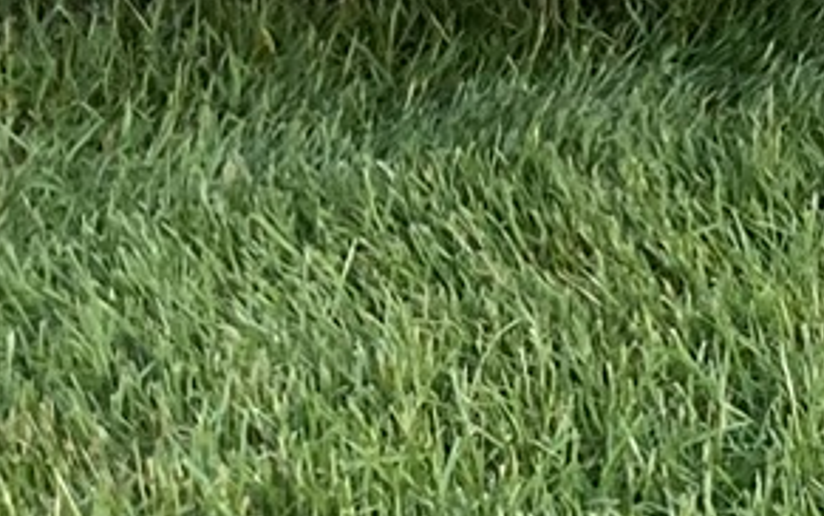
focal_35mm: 209
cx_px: 2274
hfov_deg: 8.7
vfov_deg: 6.0
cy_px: -697
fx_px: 4694
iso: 32
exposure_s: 1/121
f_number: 1.8
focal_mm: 3.99
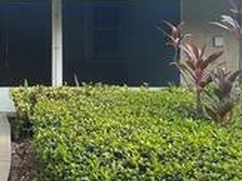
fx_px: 300
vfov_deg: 32.6
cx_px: 12
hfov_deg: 39.7
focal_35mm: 43
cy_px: 36
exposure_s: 1/605
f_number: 2.2
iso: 40
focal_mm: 2.22
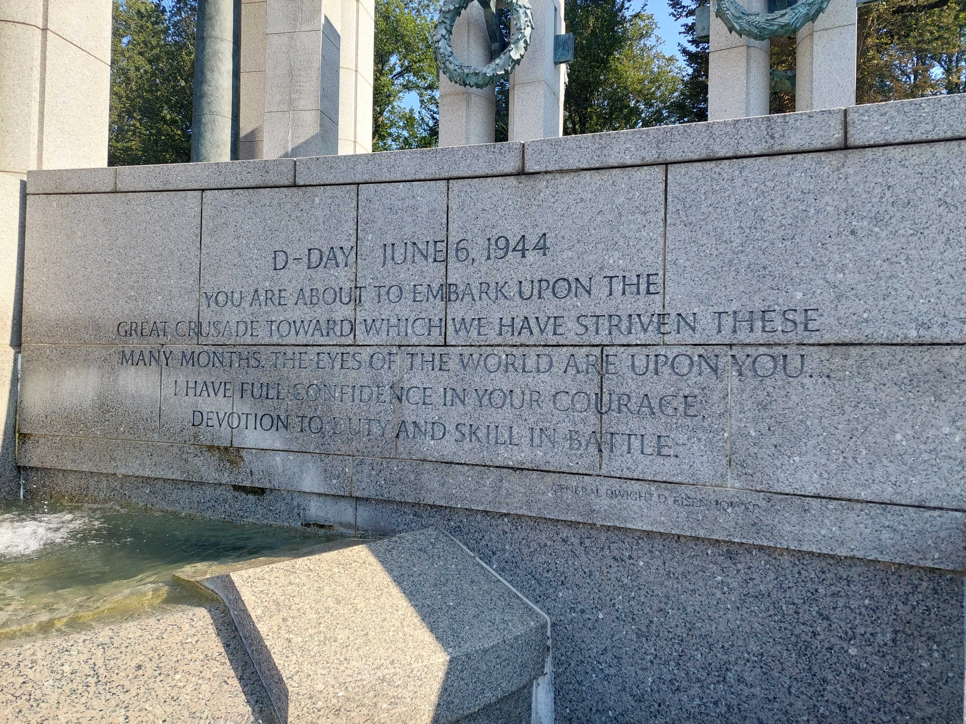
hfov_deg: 69.4
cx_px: 483
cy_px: 362
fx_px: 698
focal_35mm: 25
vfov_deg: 54.9
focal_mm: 5.23
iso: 40
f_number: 1.8
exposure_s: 1/518
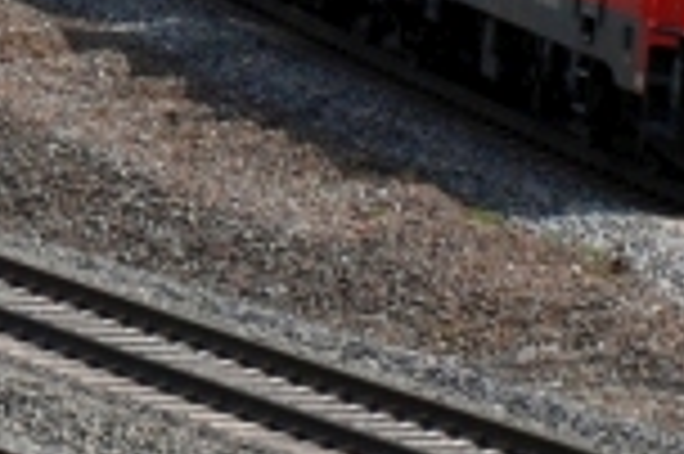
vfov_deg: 1.9
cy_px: -515
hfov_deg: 2.8
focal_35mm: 736
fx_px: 13969
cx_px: -477
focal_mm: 62
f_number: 8
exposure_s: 1/640
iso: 320
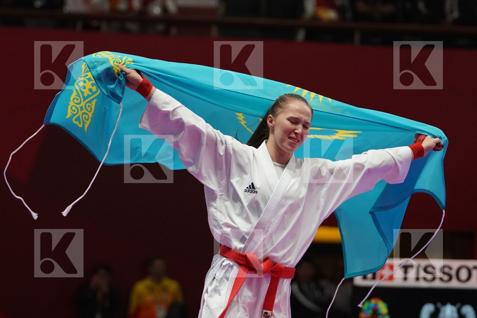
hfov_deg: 7.9
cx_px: 238
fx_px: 3471
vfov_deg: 5.2
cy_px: 159
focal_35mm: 262
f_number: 4
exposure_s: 1/1000
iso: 3200
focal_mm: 175
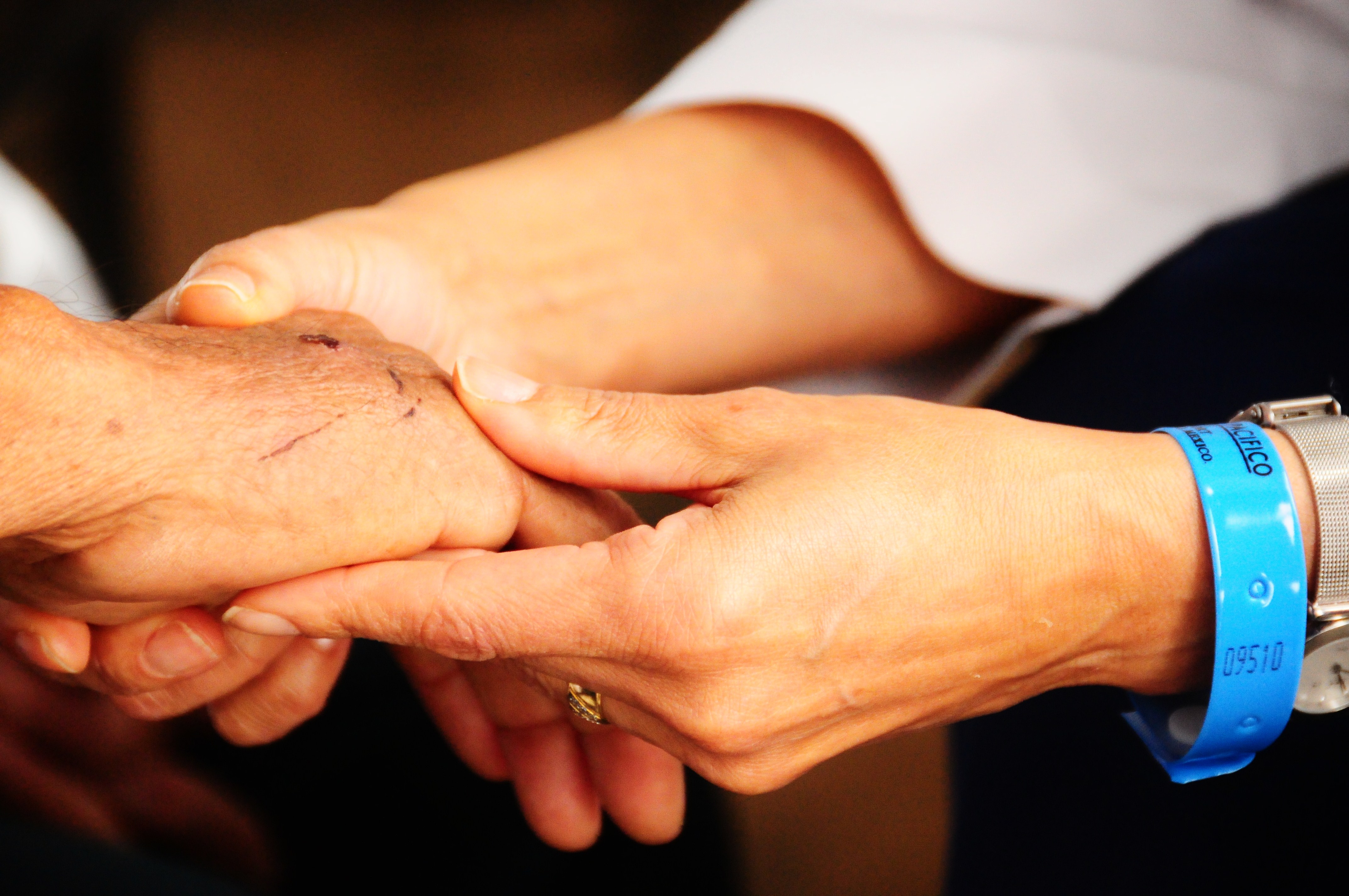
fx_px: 11228
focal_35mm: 300
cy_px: 448
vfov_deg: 4.6
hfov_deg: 6.9
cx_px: 674
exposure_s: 1/250
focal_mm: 200
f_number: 5.6
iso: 2000
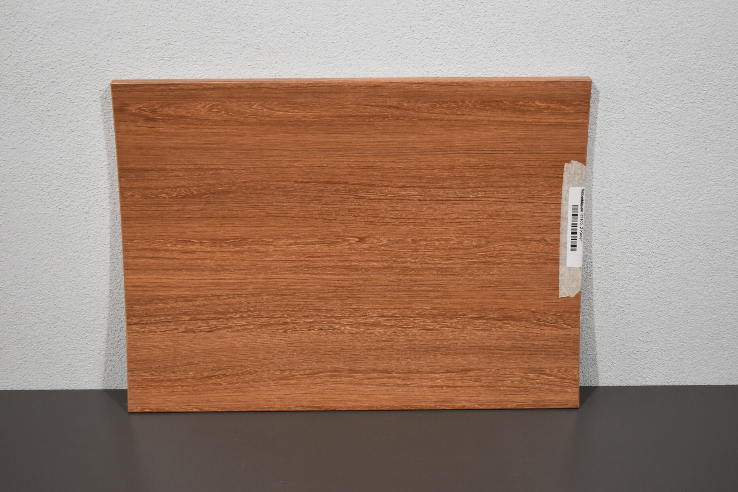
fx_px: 1107
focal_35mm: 54
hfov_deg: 36.9
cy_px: 246
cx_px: 369
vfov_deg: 25.1
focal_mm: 36
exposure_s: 1/200
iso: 800
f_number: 4.8
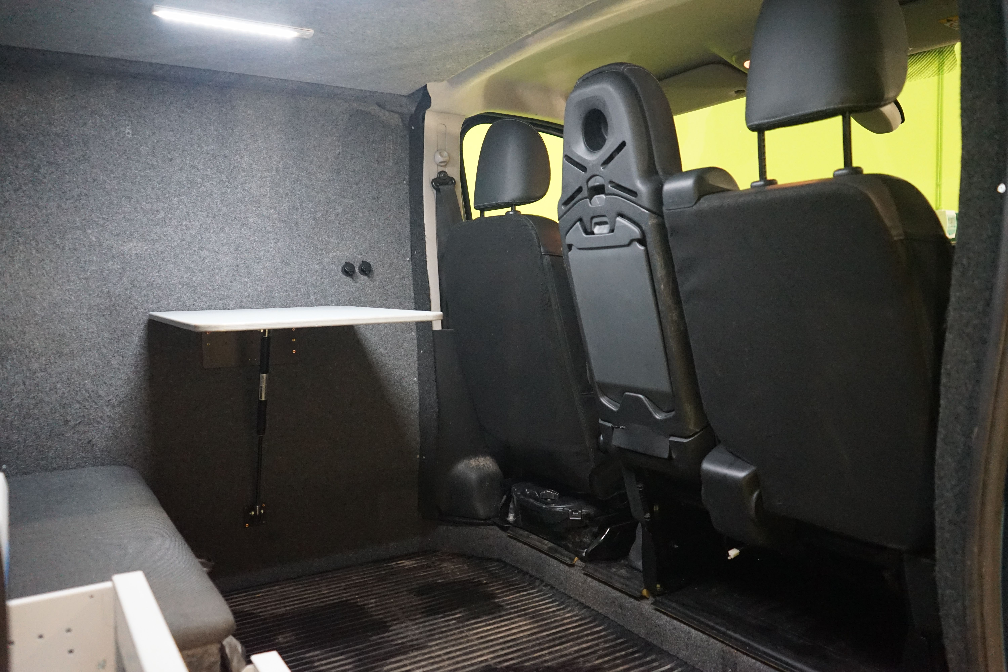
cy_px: 336
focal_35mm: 28
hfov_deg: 65.5
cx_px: 504
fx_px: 784
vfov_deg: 46.4
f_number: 3.5
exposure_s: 1/160
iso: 6400
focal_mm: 28
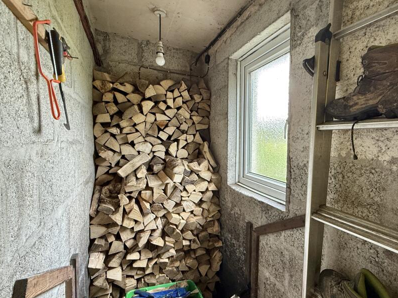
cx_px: 237
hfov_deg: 86.8
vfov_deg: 71.6
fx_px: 207
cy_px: 152
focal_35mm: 18
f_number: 2.2
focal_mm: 2.22
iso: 200
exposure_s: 1/99
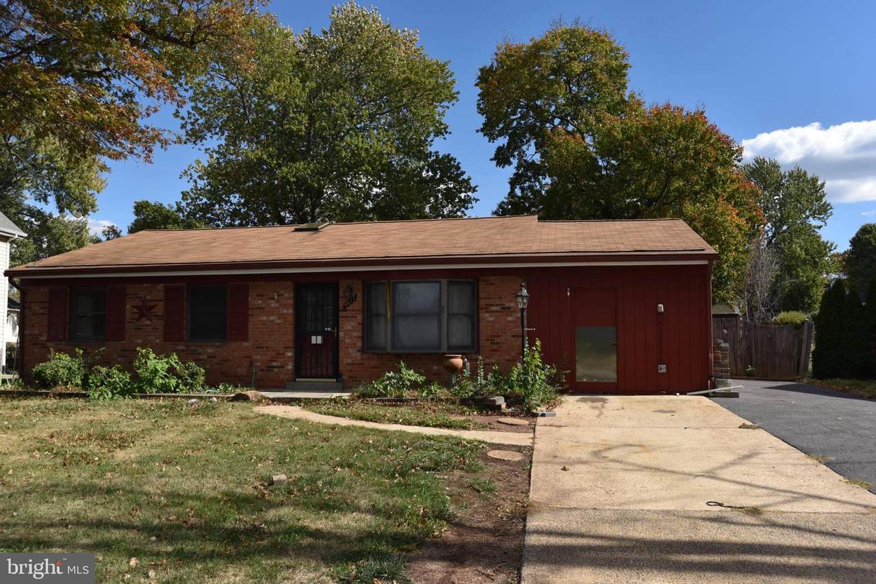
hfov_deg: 61.9
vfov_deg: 43.6
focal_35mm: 30
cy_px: 292
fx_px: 730
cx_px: 438
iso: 200
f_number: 10
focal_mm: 30
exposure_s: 1/400
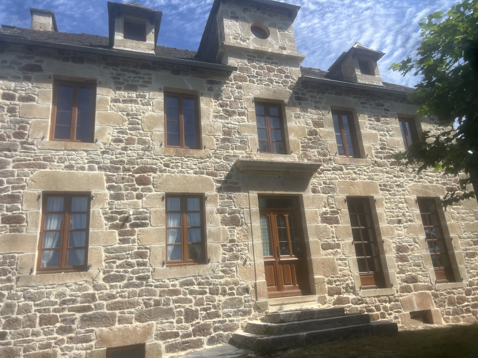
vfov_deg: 53.1
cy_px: 179
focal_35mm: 26
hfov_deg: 67.3
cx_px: 239
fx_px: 359
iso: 50
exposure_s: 1/3165
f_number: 1.5
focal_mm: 5.7
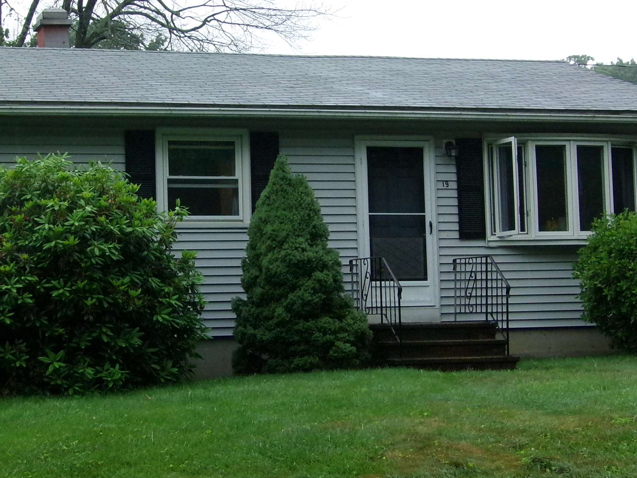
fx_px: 1619
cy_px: 192
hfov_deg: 22.2
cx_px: 206
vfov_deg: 16.8
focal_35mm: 88
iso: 200
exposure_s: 1/120
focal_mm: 8.7
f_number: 8.93
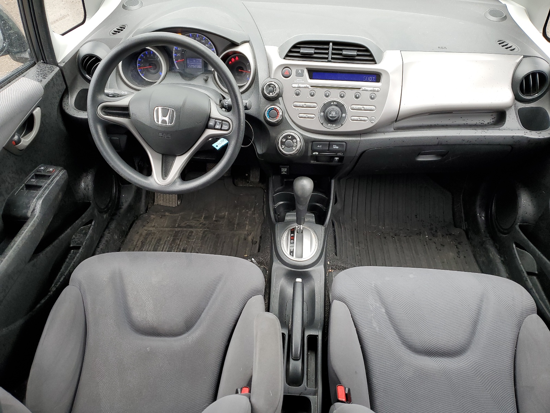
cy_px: 206
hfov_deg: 67.3
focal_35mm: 26
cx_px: 275
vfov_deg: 53.1
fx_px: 413
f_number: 1.5
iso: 65
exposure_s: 1/120
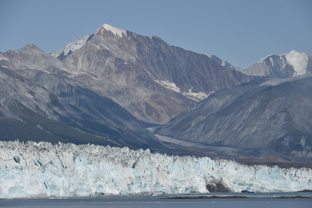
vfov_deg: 8.1
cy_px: 104
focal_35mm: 170
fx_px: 1474
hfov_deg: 12.1
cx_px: 156
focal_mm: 170
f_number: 11
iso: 100
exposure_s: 1/400
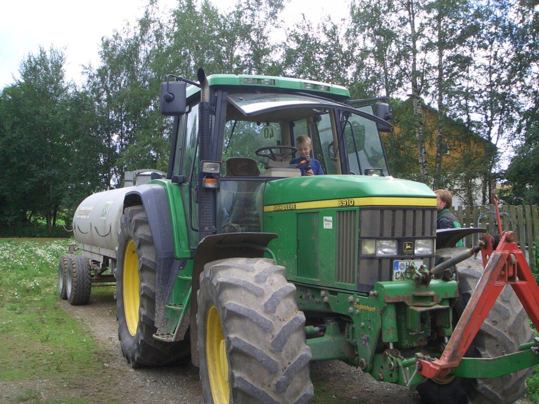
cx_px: 270
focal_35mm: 36
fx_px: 561
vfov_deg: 39.7
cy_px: 202
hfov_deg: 51.4
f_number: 4
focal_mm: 4.8
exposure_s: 1/160
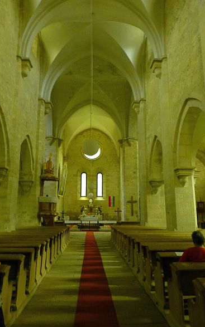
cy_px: 167
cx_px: 99
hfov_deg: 47.6
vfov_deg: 70.4
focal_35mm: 26
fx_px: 232
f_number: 3.3
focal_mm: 4.3
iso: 800
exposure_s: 1/13
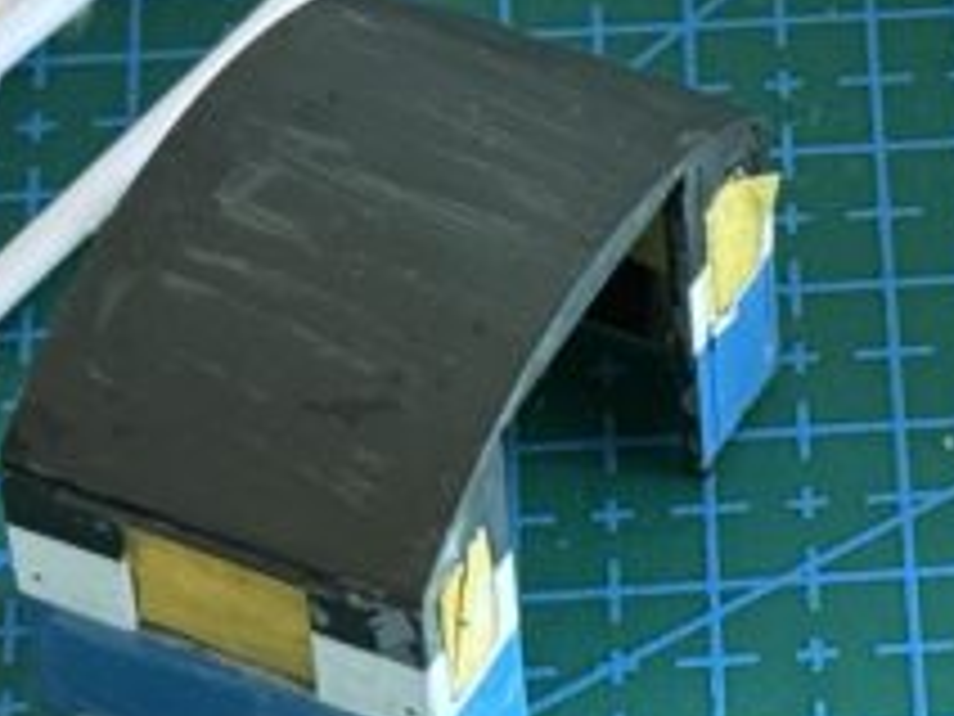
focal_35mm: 232
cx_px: 1300
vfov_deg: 6.4
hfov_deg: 8.4
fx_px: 6394
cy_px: 90
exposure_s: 1/40
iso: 320
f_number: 1.78
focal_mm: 6.76
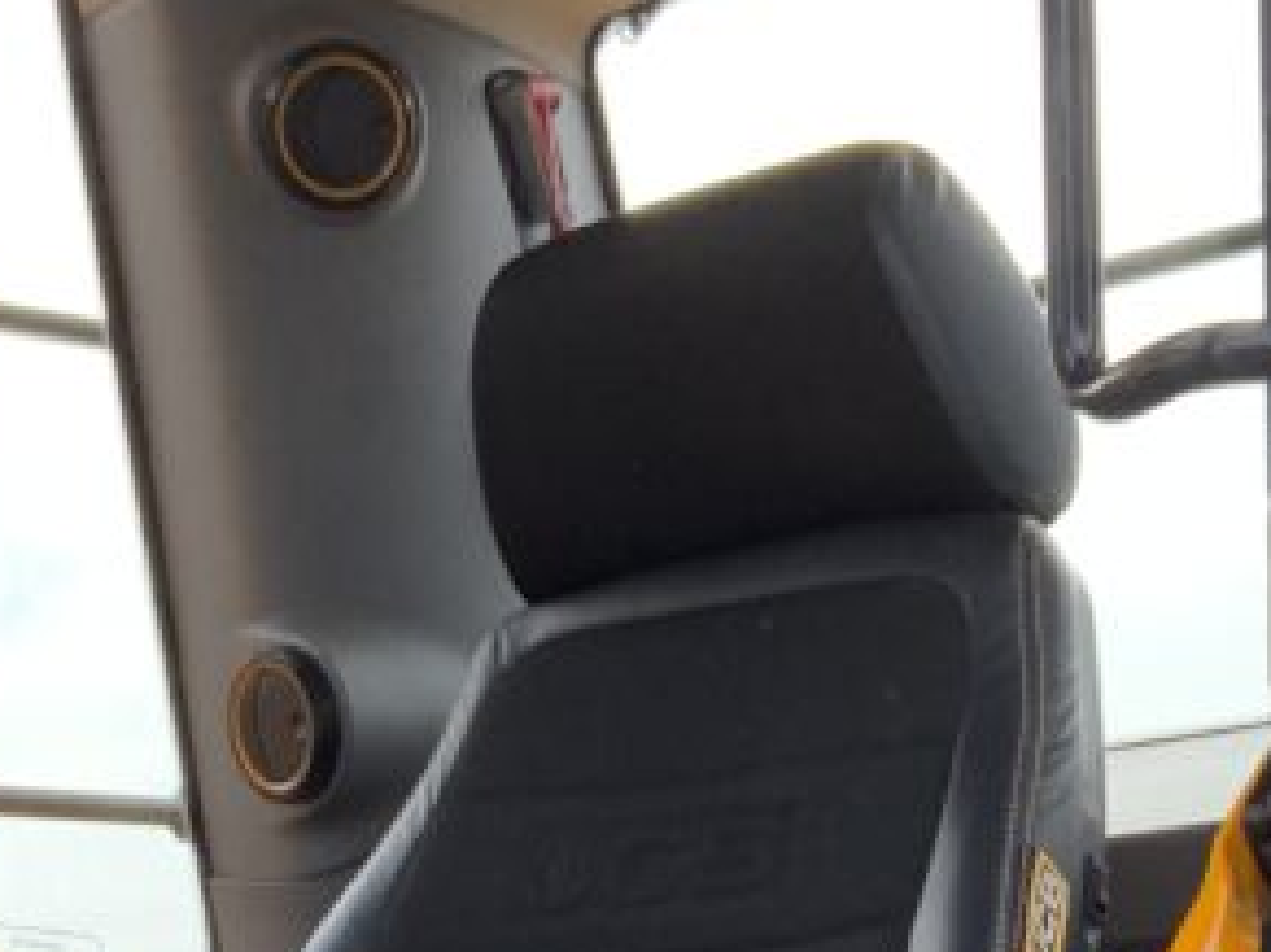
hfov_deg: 19.3
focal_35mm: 102
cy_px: 1502
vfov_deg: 13.5
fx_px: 3744
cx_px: 633
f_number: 1.8
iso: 16
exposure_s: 1/249
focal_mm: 3
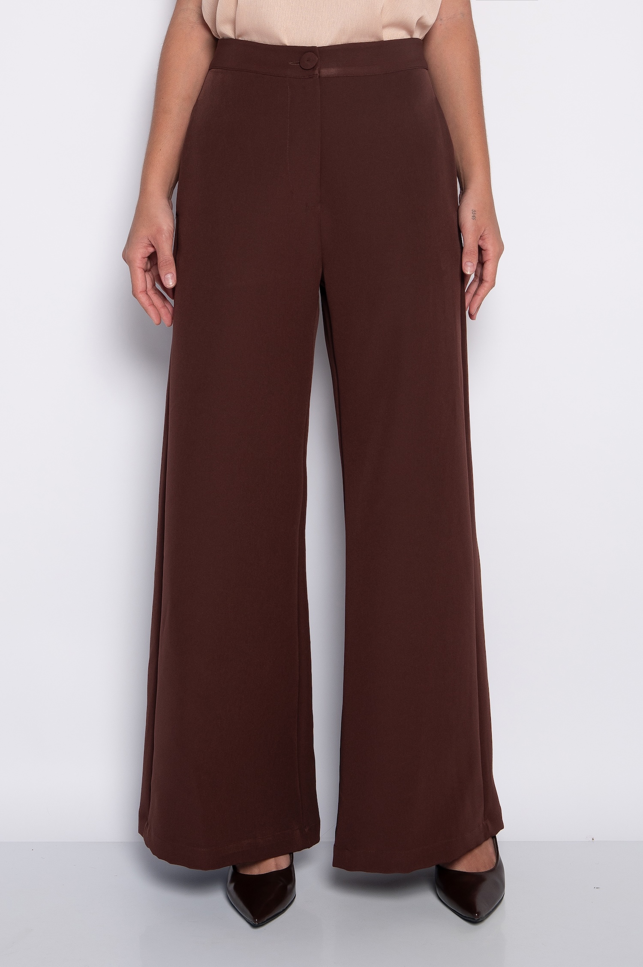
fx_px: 1127
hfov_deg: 31.9
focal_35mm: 42
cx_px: 322
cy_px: 484
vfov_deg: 46.4
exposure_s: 1/160
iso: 200
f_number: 5.6
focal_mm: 42
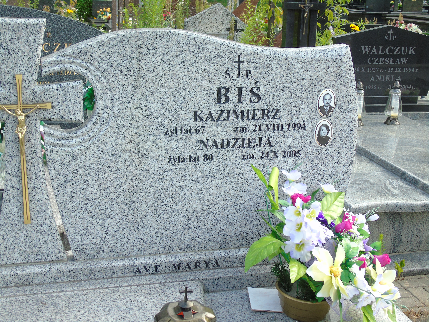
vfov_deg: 27.0
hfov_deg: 35.5
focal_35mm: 54
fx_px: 669
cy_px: 161
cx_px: 214
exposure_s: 1/125
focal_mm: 9.6
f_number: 4.3
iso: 80
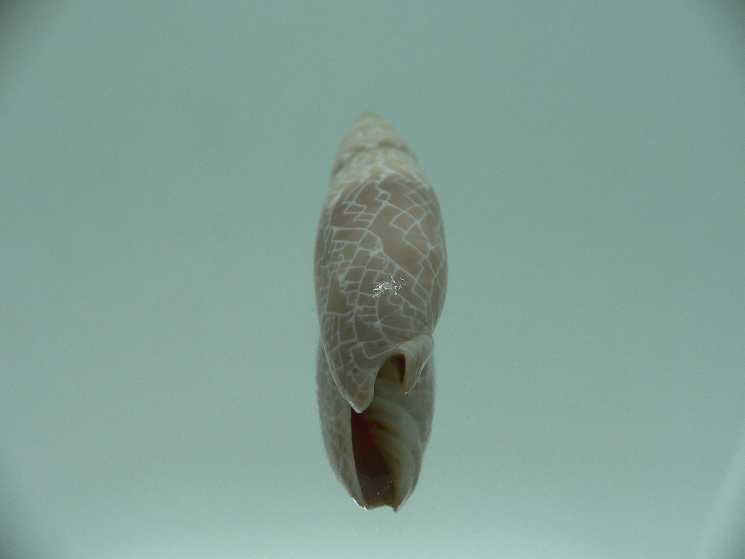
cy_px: 280
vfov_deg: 40.7
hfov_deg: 52.6
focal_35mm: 35
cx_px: 372
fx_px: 753
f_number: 2.8
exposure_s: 1/80
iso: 80
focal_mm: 4.6
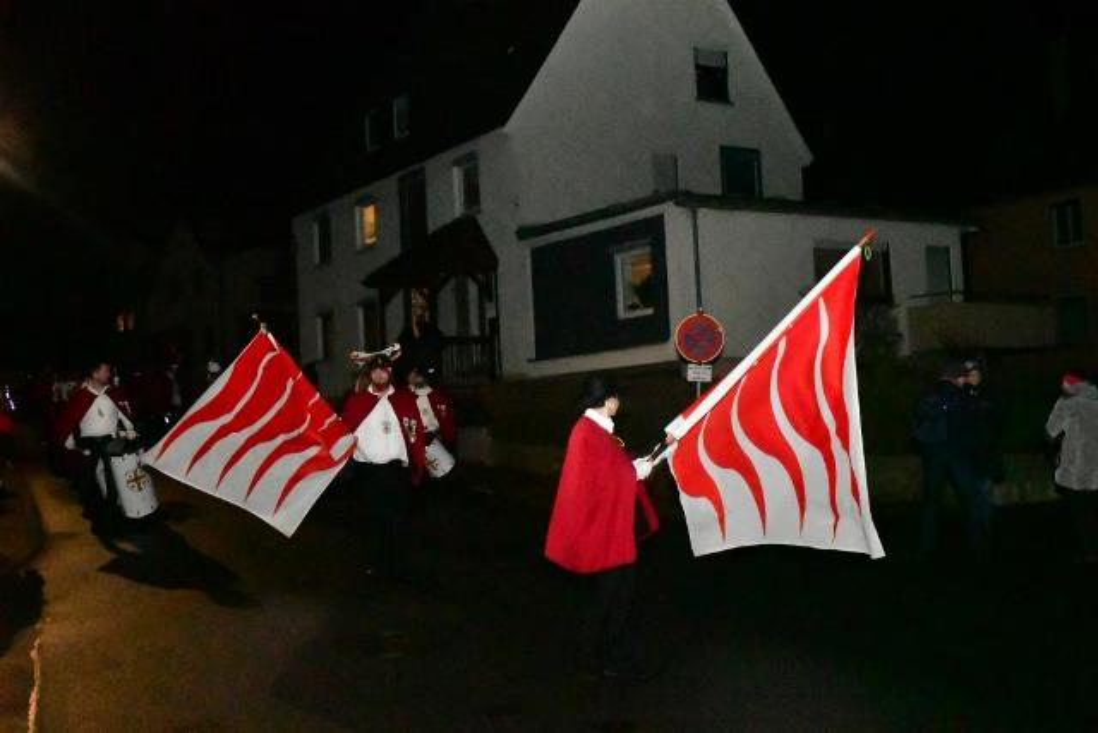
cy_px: 366
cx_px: 549
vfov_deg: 33.0
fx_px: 1235
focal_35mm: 40
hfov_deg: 47.9
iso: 51200
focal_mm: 27
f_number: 11
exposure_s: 1/60
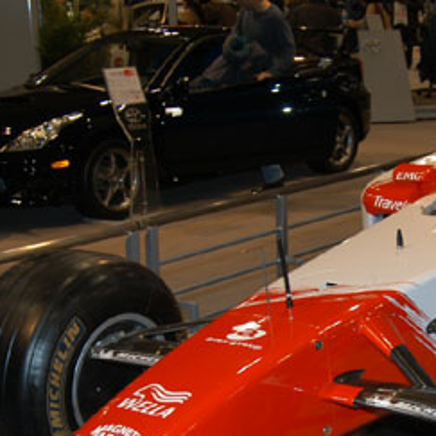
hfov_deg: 20.0
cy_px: 327
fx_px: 1211
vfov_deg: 20.3
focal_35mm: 85
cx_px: 399
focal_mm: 24
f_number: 5
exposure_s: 1/60
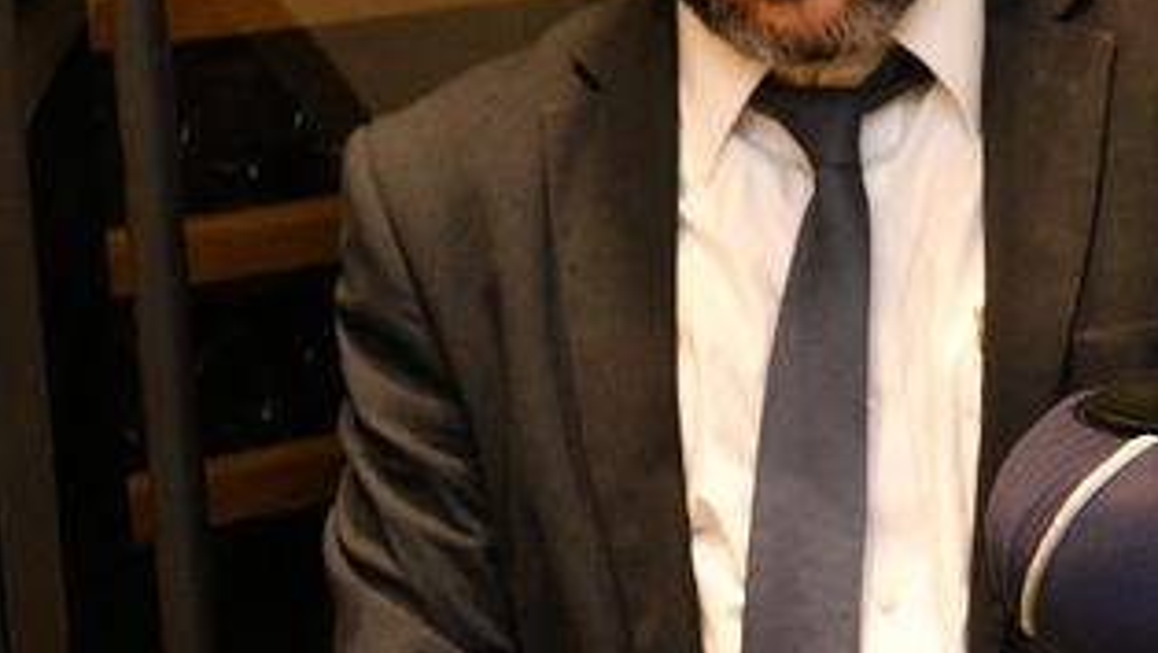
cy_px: 1083
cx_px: 1103
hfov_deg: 9.6
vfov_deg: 5.4
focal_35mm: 224
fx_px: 6882
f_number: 4
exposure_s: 1/160
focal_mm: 48
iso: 1600
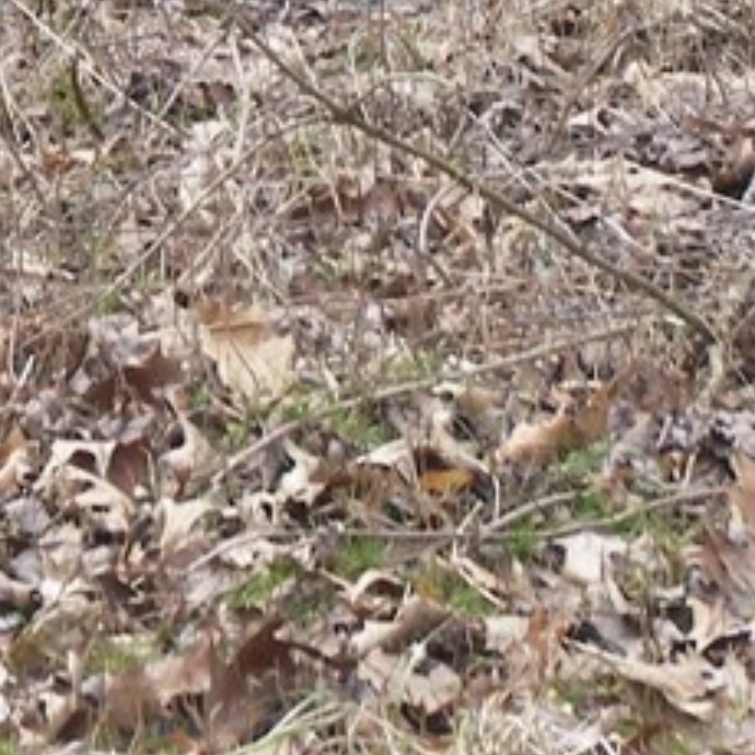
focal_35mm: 280
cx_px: -328
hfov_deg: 6.2
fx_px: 6909
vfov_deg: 6.2
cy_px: -79
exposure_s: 1/100
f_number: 4
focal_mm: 14.8
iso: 50
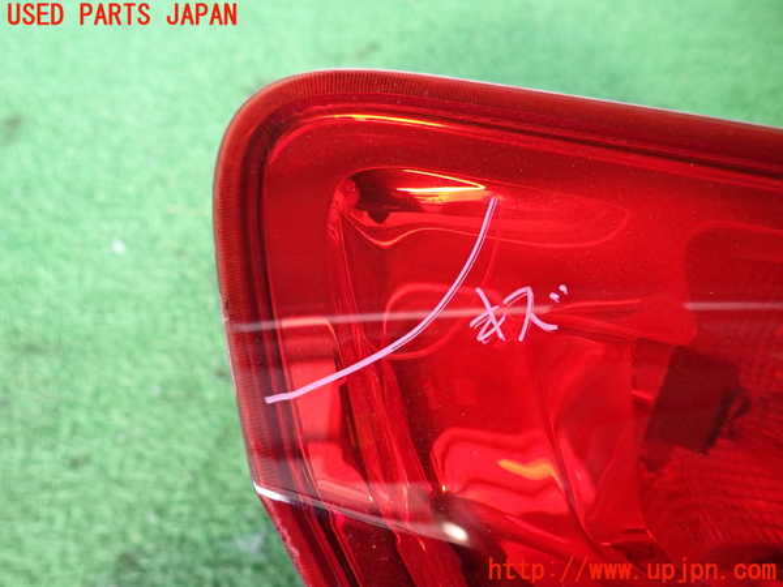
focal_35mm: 25
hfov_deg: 69.4
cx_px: 392
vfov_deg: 54.9
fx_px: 565
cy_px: 294
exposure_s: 1/30
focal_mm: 4.5
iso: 500
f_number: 2
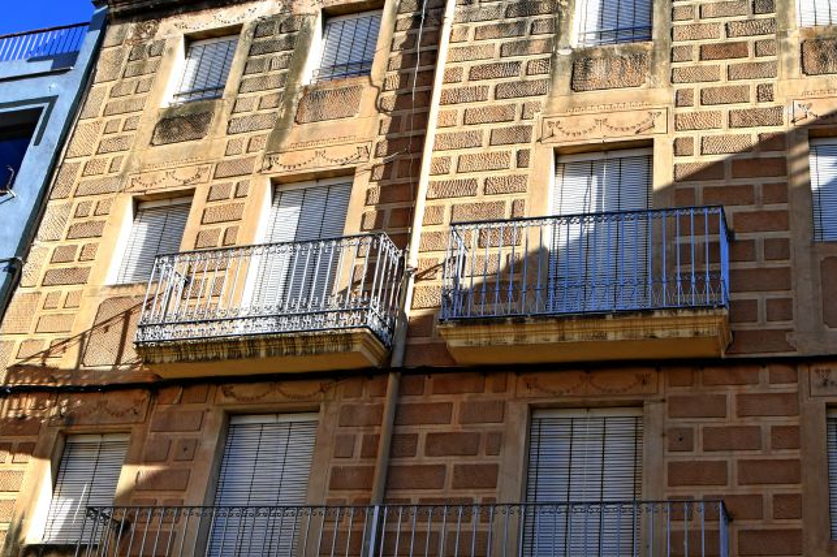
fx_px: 999
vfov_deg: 31.2
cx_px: 600
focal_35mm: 43
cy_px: 275
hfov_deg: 44.3
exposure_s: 1/400
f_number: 10
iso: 320
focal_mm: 18
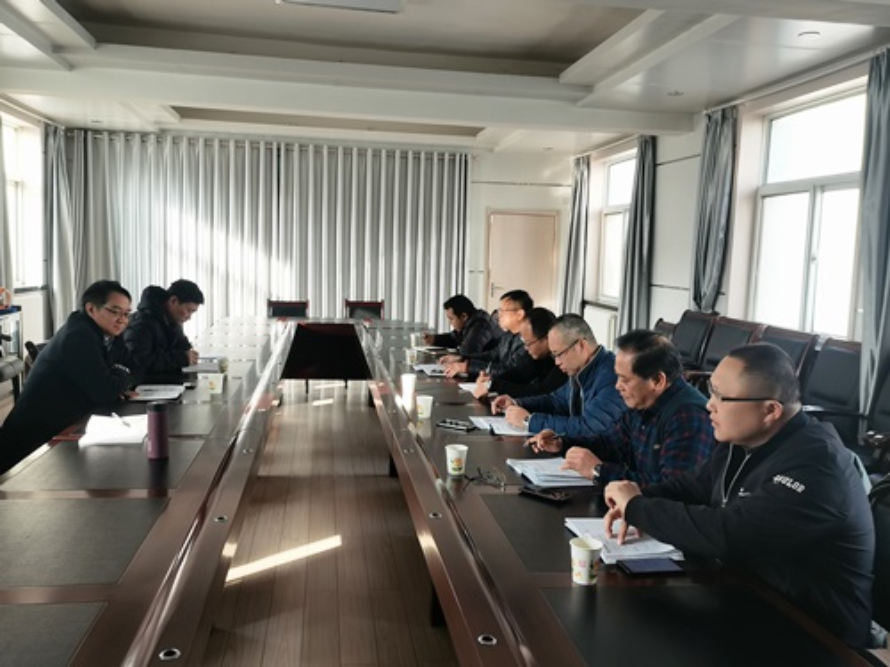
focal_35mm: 29
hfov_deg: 61.7
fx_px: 746
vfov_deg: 48.2
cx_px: 445
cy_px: 334
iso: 100
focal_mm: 5.58
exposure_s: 1/100
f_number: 1.8
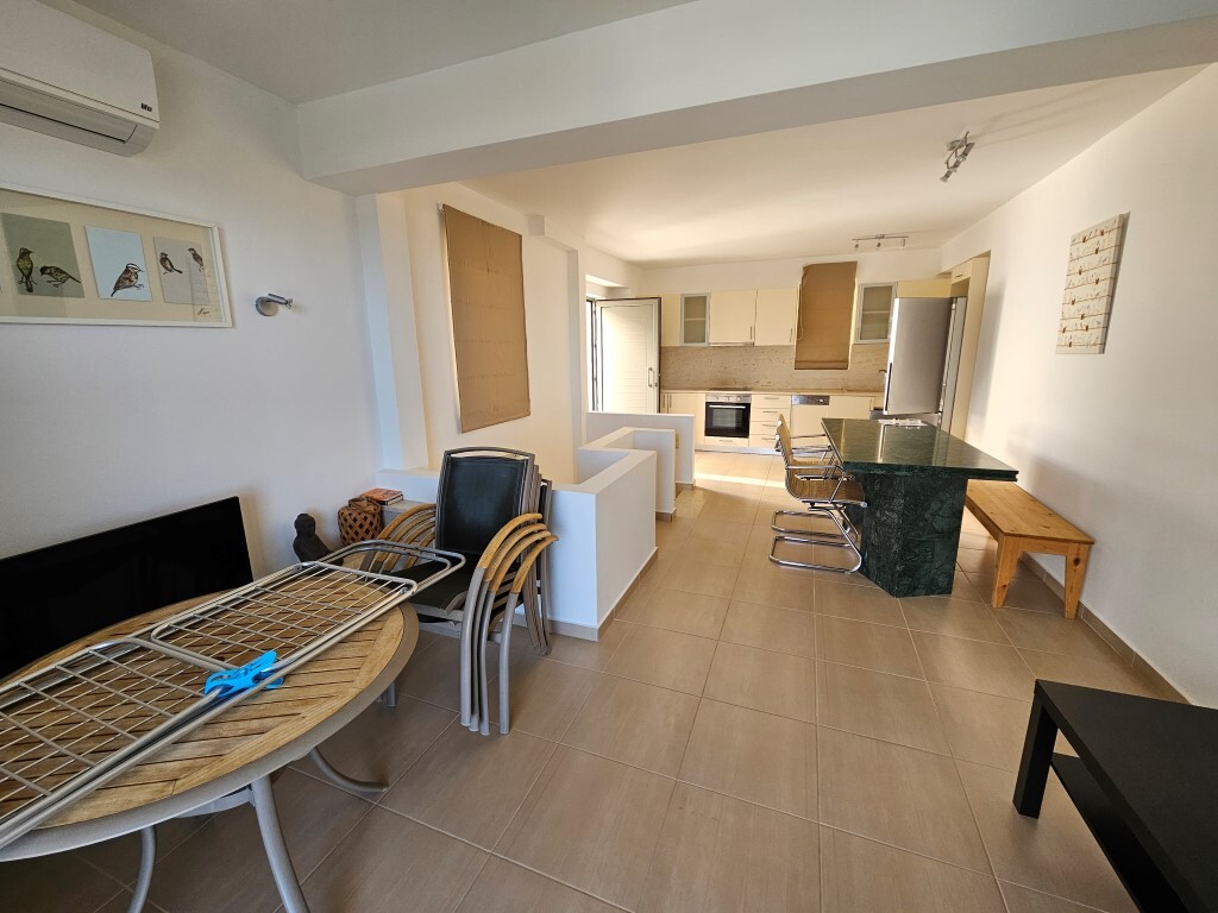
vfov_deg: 89.9
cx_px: 609
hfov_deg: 106.2
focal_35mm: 13
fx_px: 457
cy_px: 456
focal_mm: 2.2
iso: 80
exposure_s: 1/50
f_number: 2.2
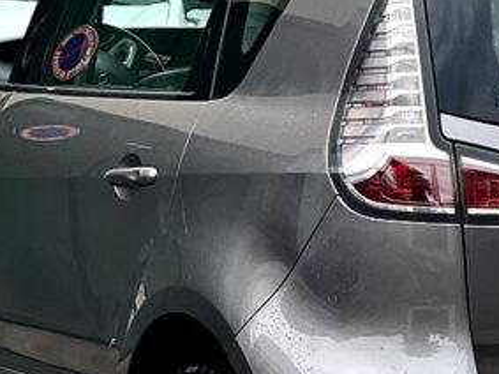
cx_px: 409
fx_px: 3141
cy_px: 243
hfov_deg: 9.1
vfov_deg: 6.8
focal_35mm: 218
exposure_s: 1/121
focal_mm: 9
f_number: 2.8
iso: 40
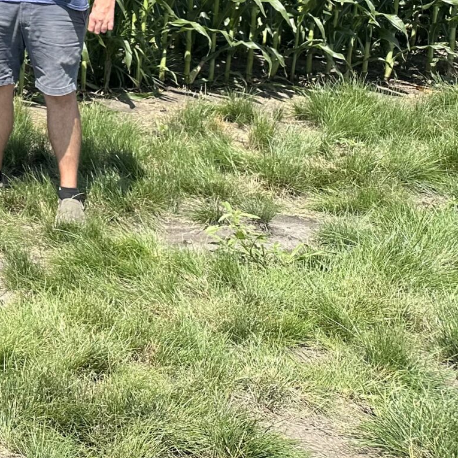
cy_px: -80
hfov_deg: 19.8
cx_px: -299
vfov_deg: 22.5
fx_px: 1063
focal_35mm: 71
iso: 80
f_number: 1.78
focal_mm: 6.86
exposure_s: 1/3717
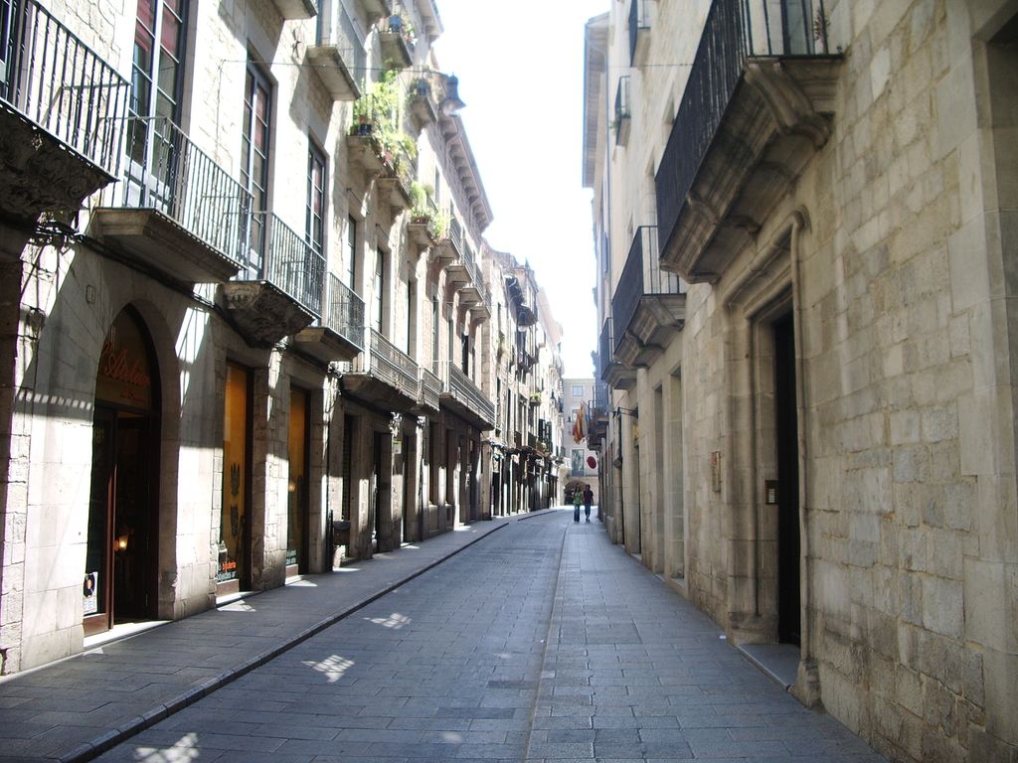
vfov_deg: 40.7
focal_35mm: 35
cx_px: 509
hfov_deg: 52.6
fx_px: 1029
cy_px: 382
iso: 50
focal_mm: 5.8
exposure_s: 1/160
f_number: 2.6
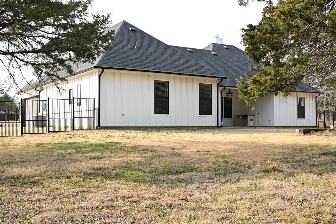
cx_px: 168
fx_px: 392
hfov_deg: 46.4
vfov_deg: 31.9
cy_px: 112
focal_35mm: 42
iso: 100
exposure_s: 1/80
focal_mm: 28
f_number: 7.1
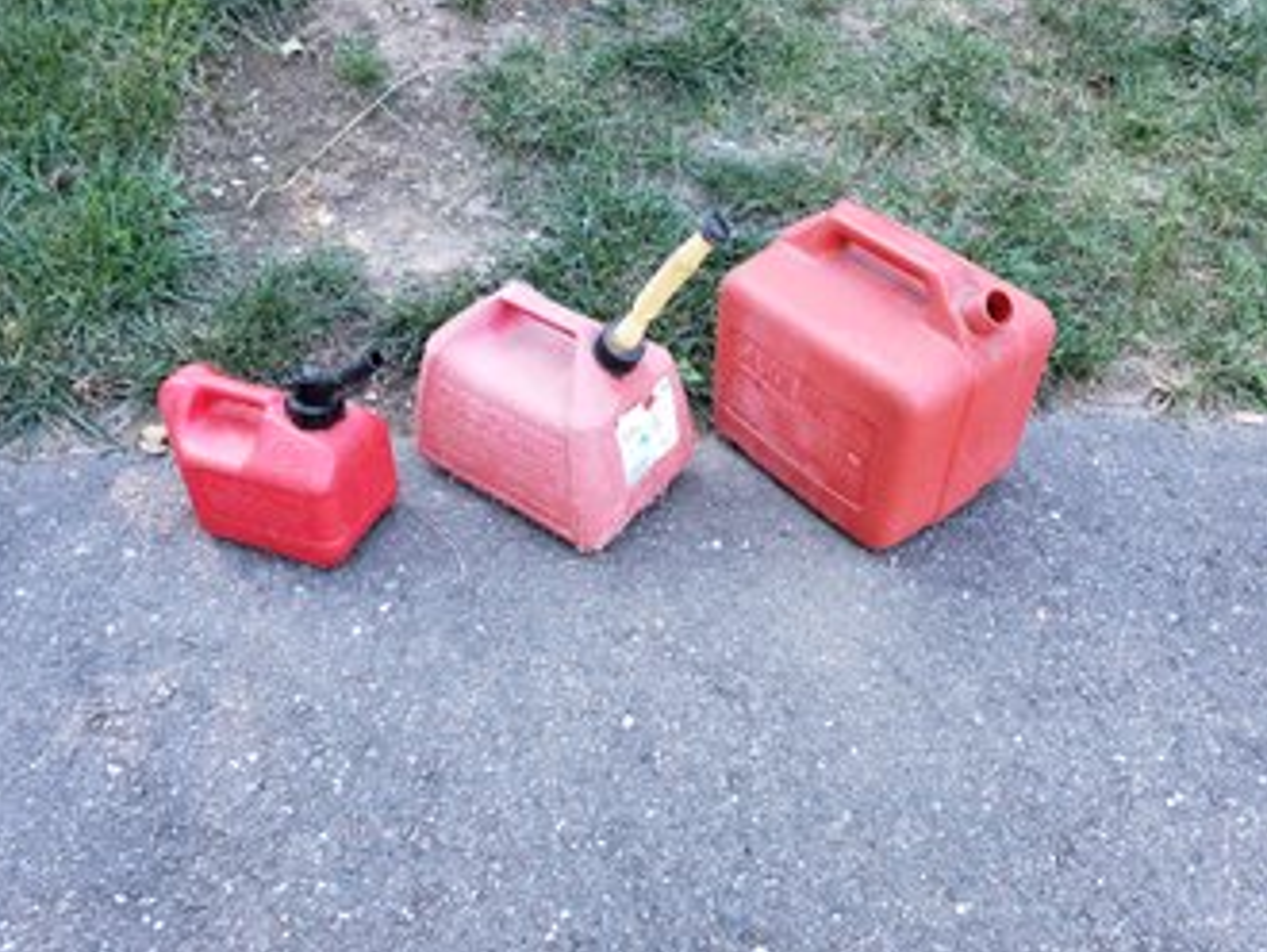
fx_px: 989
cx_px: 624
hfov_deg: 65.3
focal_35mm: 27
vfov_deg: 51.4
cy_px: 486
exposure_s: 1/50
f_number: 2.4
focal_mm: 4.3
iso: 80
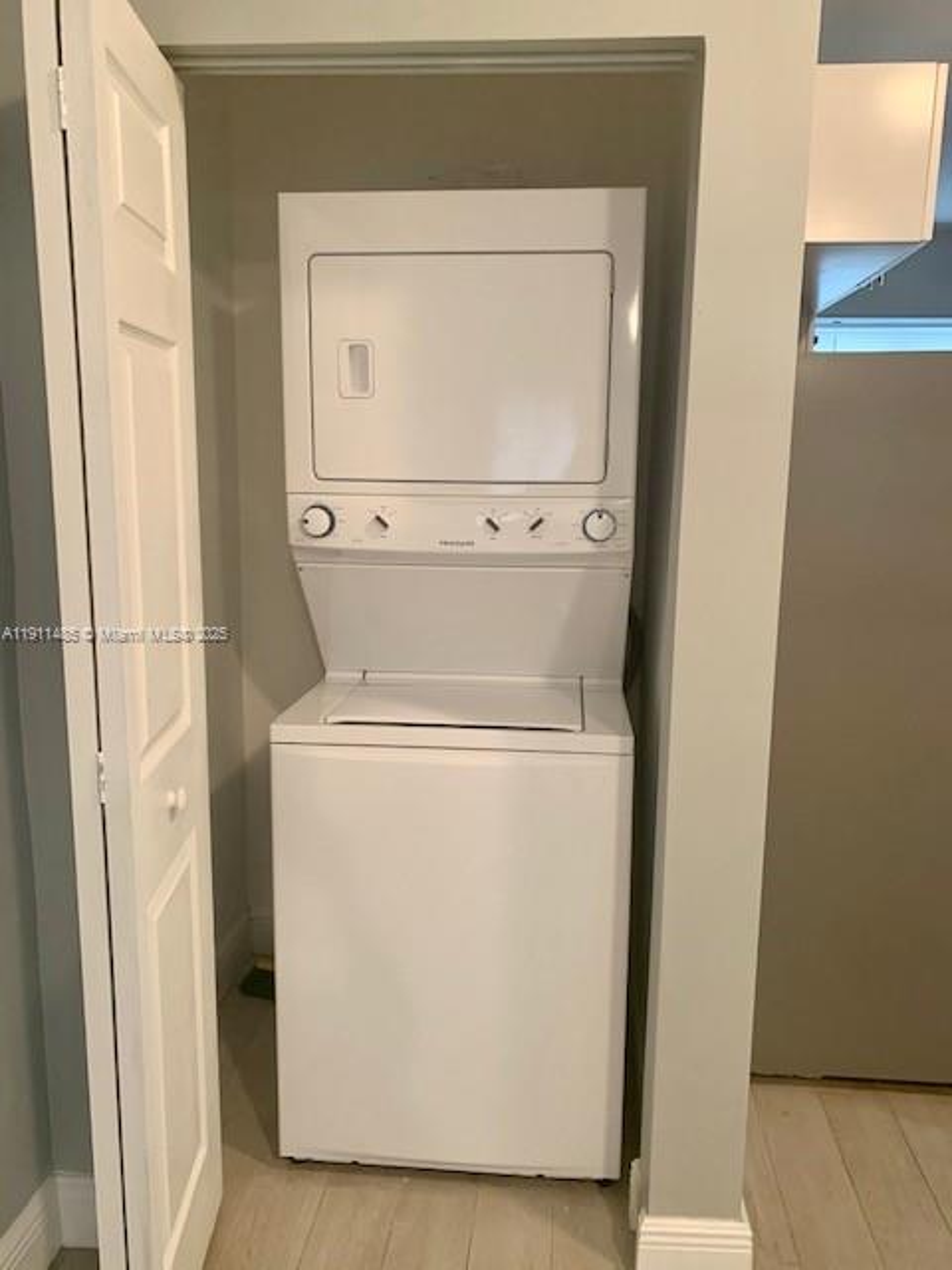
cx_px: 476
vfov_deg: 67.3
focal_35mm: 26
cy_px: 635
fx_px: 953
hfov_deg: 53.1
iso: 320
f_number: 1.8
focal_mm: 4.25
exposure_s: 1/60
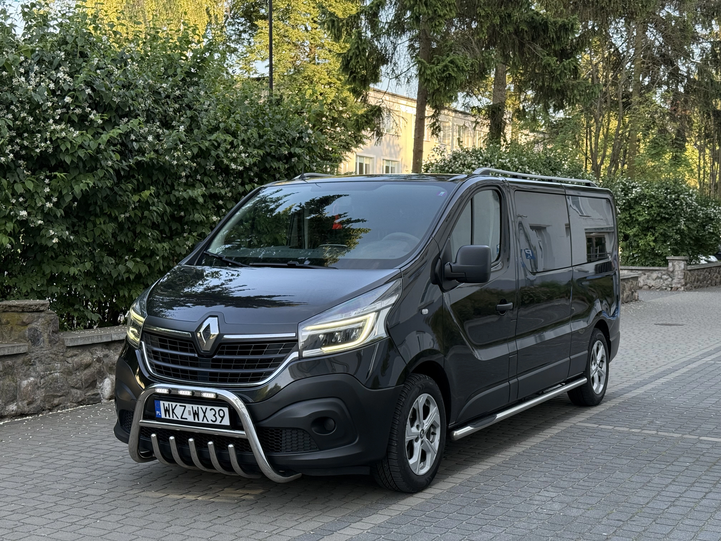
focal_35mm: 48
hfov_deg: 39.7
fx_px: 1000
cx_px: 360
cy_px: 270
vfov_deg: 30.3
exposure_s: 1/276
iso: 80
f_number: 1.78
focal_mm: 6.76
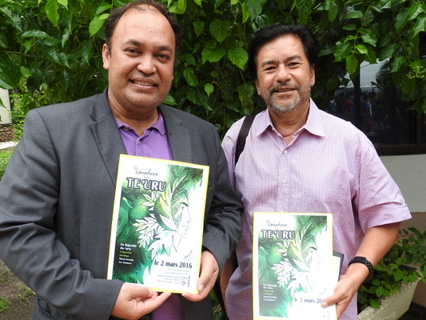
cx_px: 203
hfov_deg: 51.3
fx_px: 443
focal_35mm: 36
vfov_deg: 39.6
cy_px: 175
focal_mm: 4.3
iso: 100
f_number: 3.3
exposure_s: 1/125
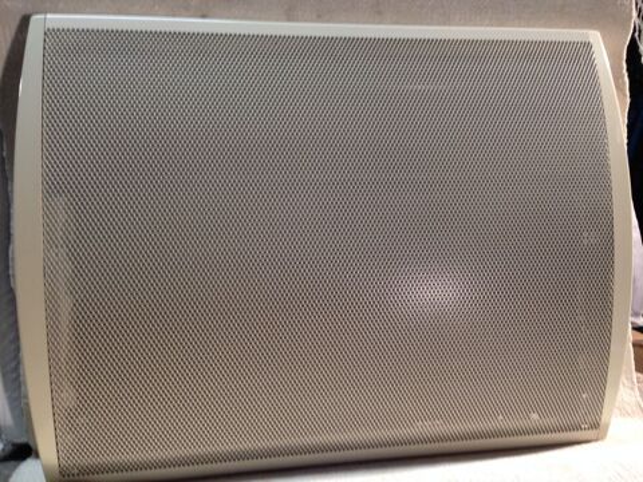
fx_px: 613
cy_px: 241
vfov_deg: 42.9
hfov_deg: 55.4
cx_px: 322
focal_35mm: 33
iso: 100
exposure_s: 1/20
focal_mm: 4.12
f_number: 2.4
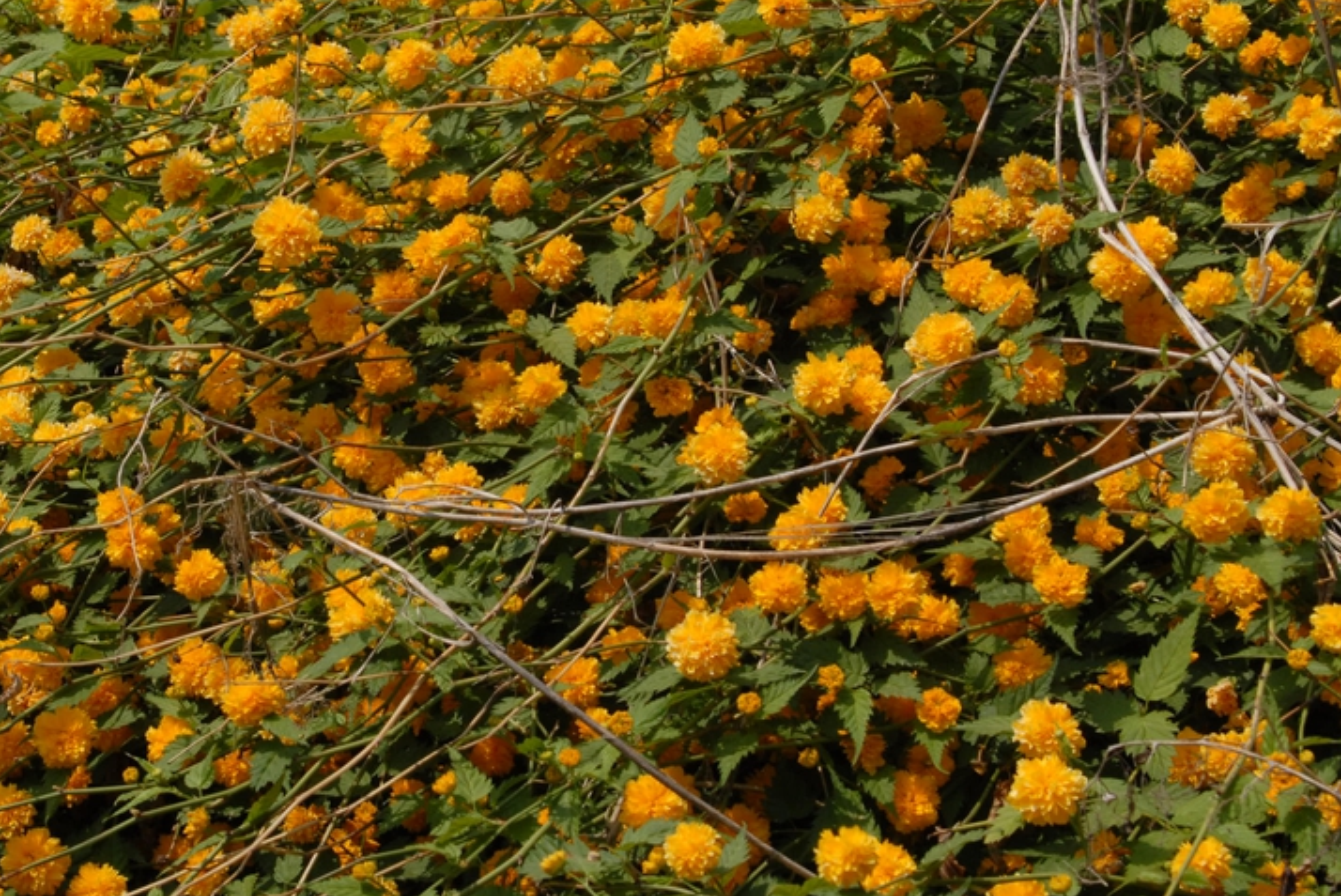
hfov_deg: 20.5
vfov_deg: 13.8
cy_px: 371
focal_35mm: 99
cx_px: 391
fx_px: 3690
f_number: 11
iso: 400
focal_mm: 46
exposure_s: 1/500
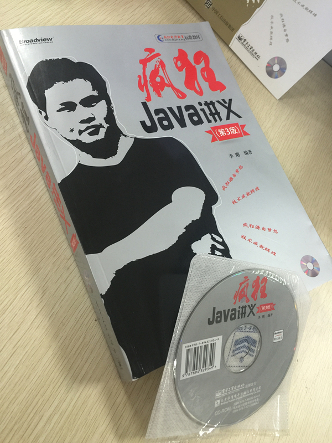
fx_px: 371
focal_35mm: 29
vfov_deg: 61.7
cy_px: 222
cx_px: 166
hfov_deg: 48.2
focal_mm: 4.15
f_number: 2.2
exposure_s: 1/17
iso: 64
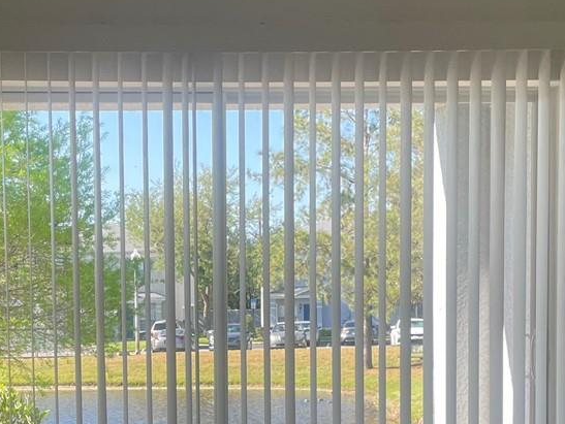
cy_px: 407
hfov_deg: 25.2
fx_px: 1241
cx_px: 109
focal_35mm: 76
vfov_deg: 19.0
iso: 32
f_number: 1.6
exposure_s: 1/384
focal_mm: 4.2
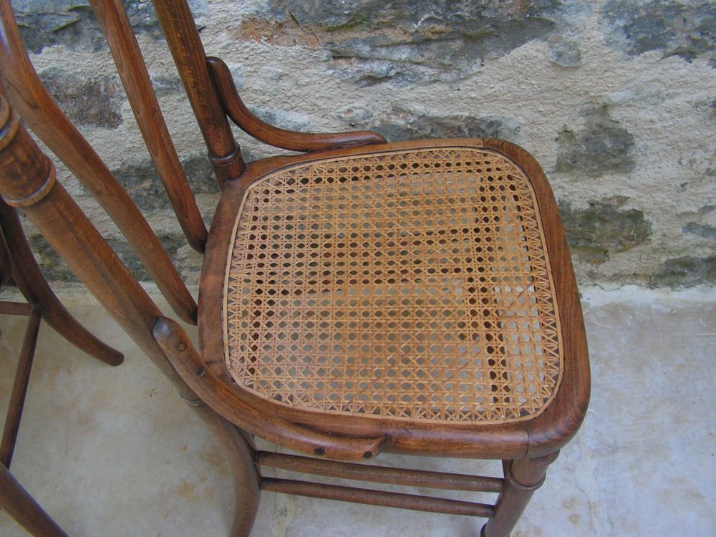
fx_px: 745
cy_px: 268
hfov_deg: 51.4
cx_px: 358
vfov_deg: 39.7
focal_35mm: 36
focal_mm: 6
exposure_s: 1/40
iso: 125
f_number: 3.2
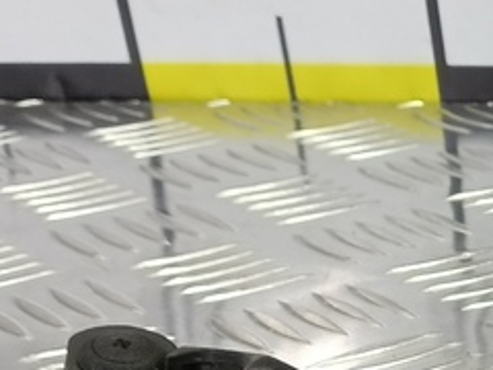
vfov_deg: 14.0
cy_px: 582
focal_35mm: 98
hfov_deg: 16.8
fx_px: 1396
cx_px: 869
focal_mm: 4.11
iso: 124
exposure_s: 1/50
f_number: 1.6
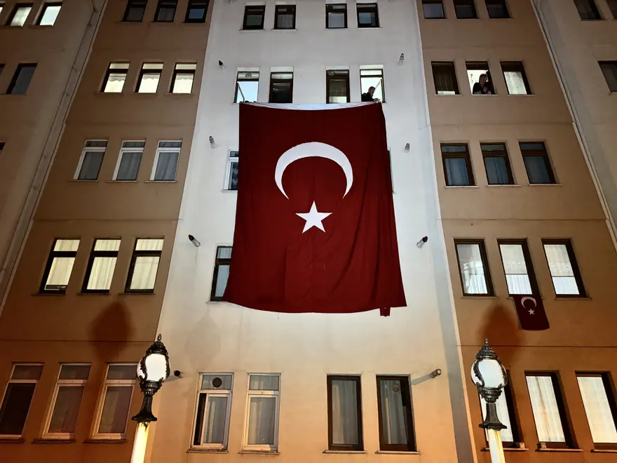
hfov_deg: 71.6
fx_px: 428
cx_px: 308
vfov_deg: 56.8
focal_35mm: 24
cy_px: 232
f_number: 1.78
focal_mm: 6.76
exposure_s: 1/25
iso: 1250
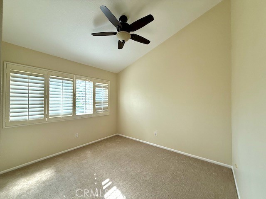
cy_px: 100
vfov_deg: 85.7
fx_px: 108
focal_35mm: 14
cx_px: 133
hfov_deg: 102.1
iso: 64
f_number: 2.2
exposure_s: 1/148
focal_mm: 2.22
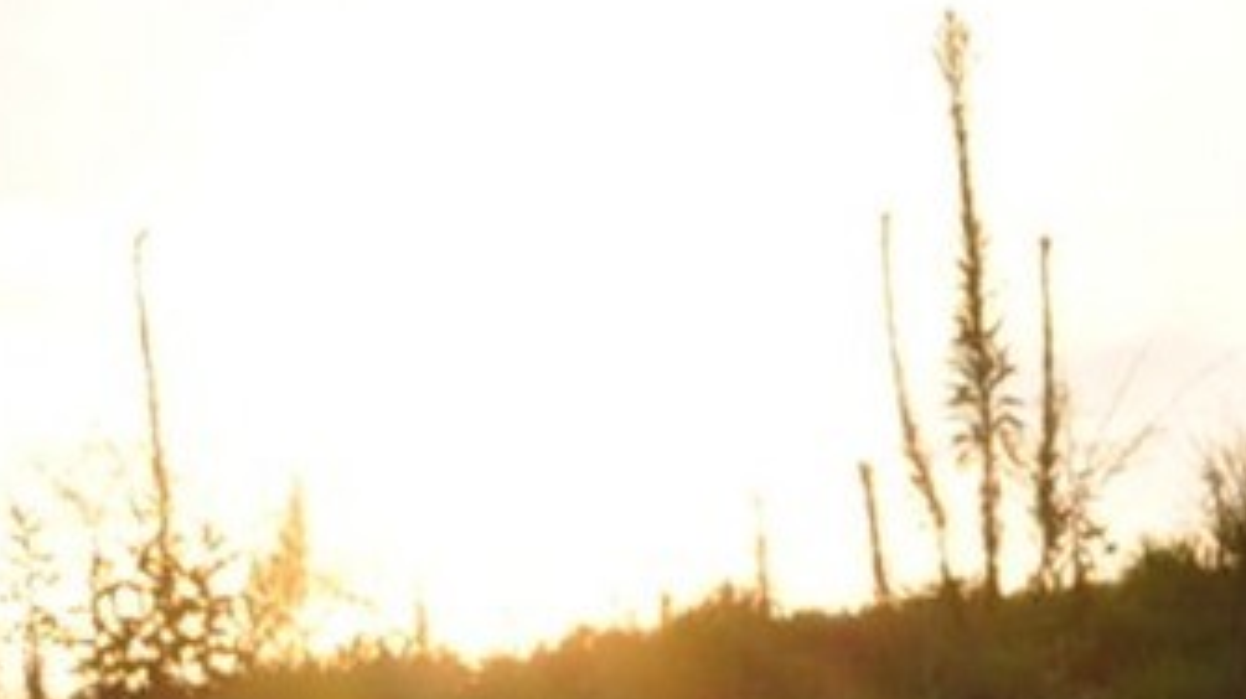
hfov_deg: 8.3
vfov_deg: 4.4
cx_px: -309
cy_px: 2504
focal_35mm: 258
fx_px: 8519
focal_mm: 22
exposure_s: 1/200
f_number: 9
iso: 200
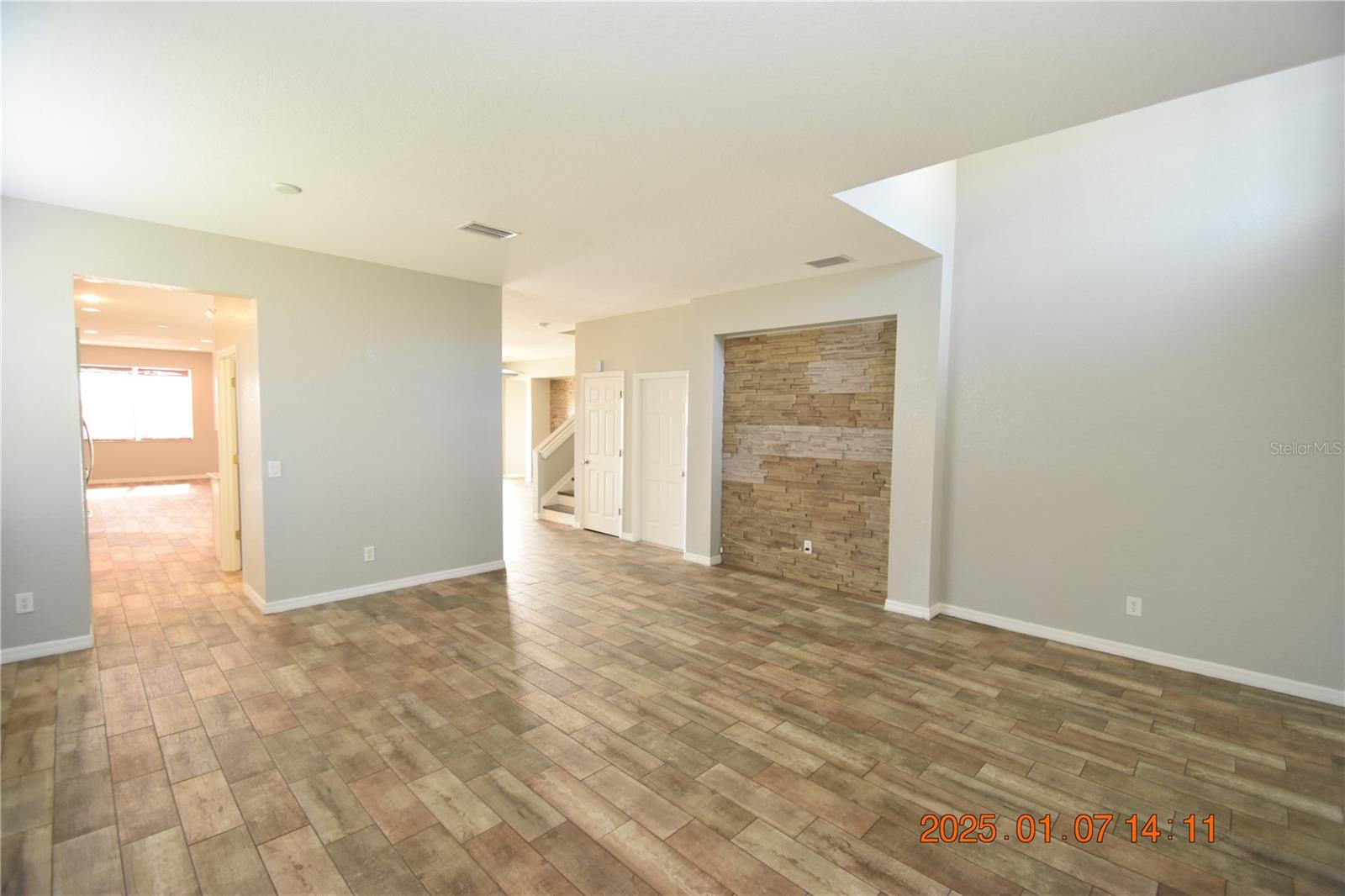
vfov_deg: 77.3
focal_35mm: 15
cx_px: 672
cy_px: 448
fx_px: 560
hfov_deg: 100.4
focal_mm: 10
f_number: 3.5
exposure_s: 1/60
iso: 800
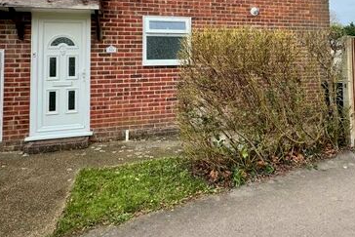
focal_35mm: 28
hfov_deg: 65.0
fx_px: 276
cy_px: 41
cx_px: 210
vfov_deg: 43.8
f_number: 2.2
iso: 80
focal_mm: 2.22
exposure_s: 1/99
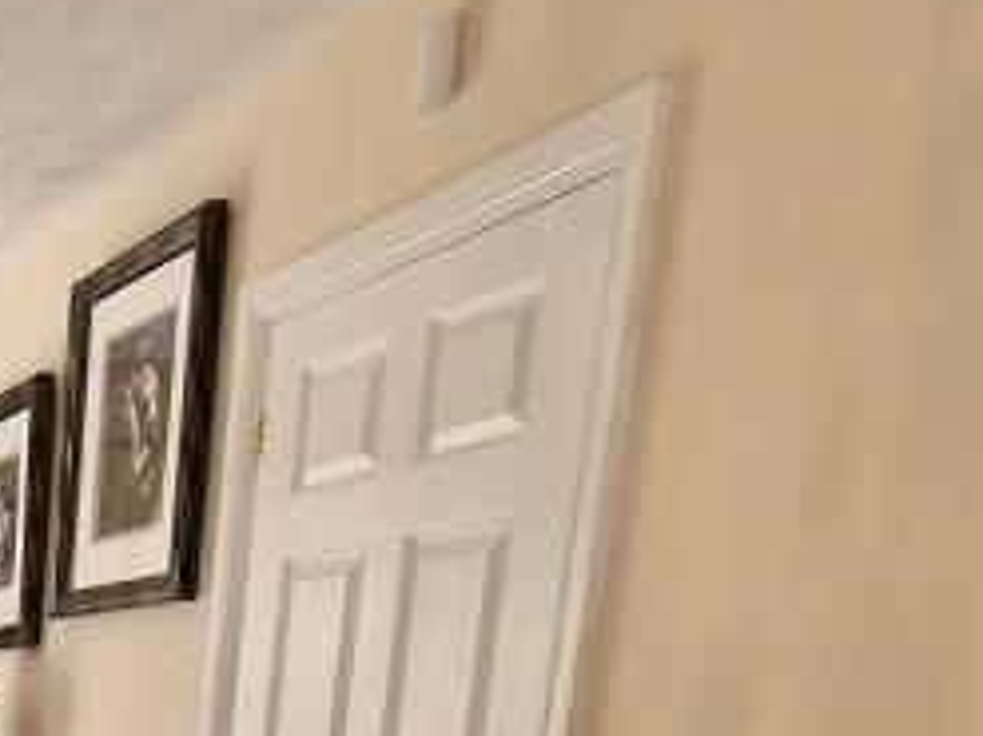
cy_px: 1090
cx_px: -601
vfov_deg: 22.4
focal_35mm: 54
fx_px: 1533
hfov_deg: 24.5
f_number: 2.2
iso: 64
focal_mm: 2.2
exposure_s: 1/50
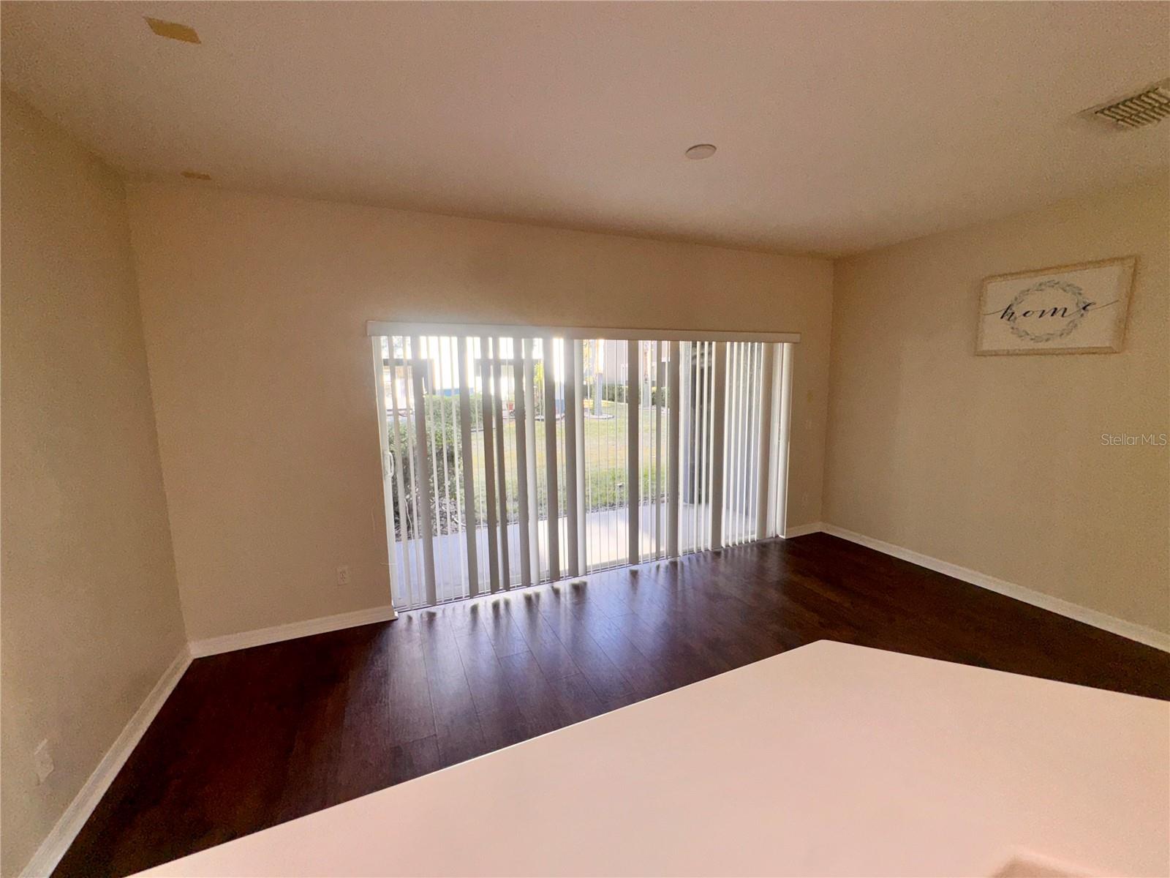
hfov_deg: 102.1
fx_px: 473
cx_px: 585
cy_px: 439
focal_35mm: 14
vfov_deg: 85.7
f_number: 2.2
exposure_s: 1/122
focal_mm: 2.22
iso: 32
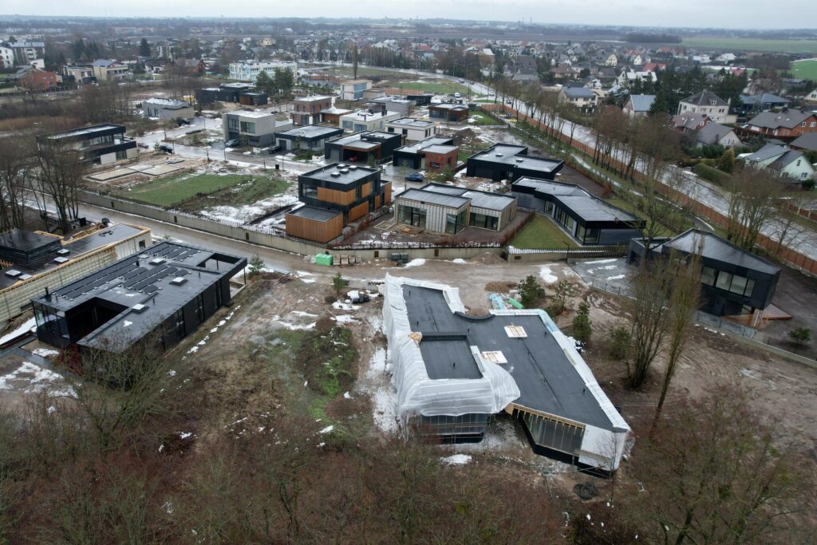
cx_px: 408
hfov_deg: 78.6
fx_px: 499
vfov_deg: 57.2
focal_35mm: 22
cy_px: 272
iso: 110
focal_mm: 8.38
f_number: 2.8
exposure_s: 1/90
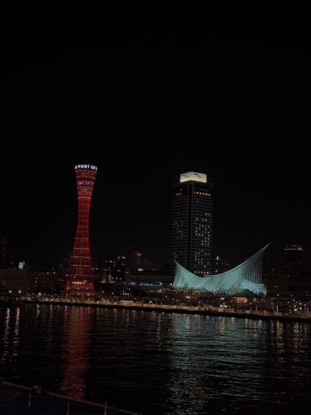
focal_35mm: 48
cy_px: 208
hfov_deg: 30.3
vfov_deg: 39.7
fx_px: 575
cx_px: 156
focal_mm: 6.76
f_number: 1.78
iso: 200
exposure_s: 1/40
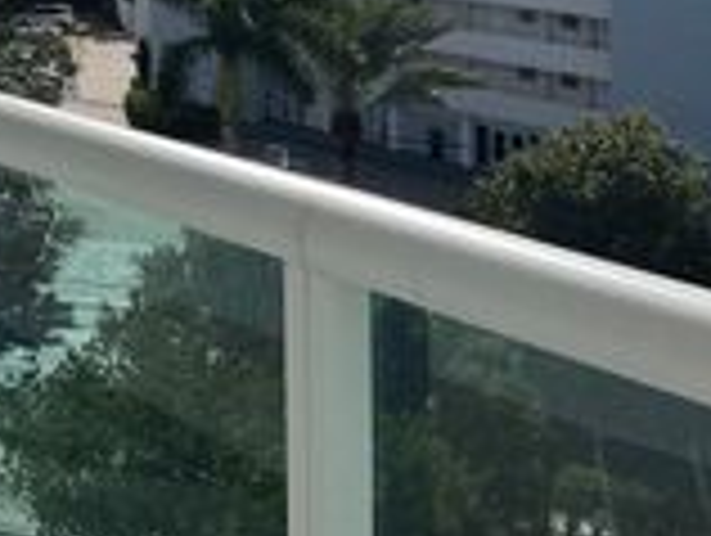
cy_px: -182
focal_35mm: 79
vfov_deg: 17.4
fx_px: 1625
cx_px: -387
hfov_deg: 20.7
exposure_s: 1/10989
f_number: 1.6
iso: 32
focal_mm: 5.1
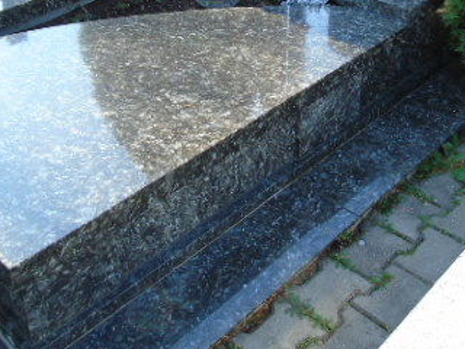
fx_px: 672
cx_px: 203
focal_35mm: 50
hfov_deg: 38.1
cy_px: 32
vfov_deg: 28.0
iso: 80
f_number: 3.4
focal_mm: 4.4
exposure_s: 1/80
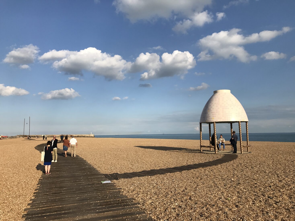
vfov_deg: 49.7
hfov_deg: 63.4
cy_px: 110
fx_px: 239
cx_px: 148
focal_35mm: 28
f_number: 1.8
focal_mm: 3.99
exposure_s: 1/2994
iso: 20
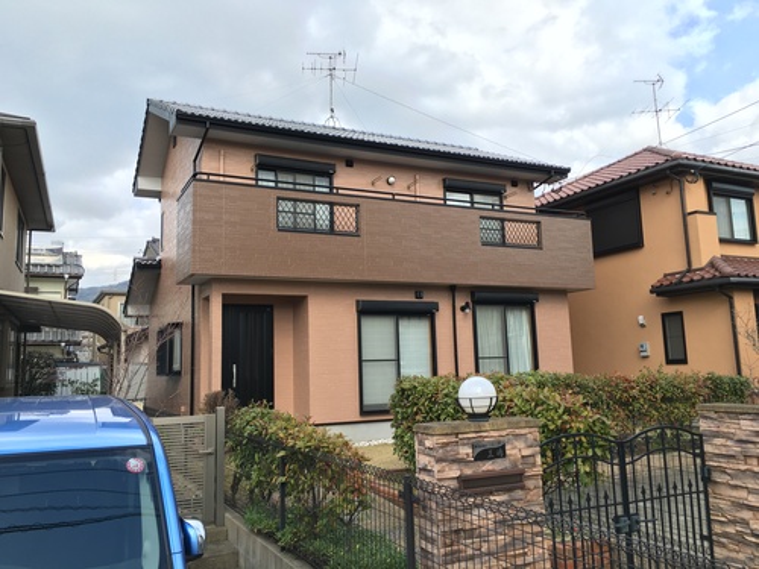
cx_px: 380
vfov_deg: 48.2
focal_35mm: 29
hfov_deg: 61.7
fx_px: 636
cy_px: 284
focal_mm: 4.15
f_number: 2.2
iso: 25
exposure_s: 1/323
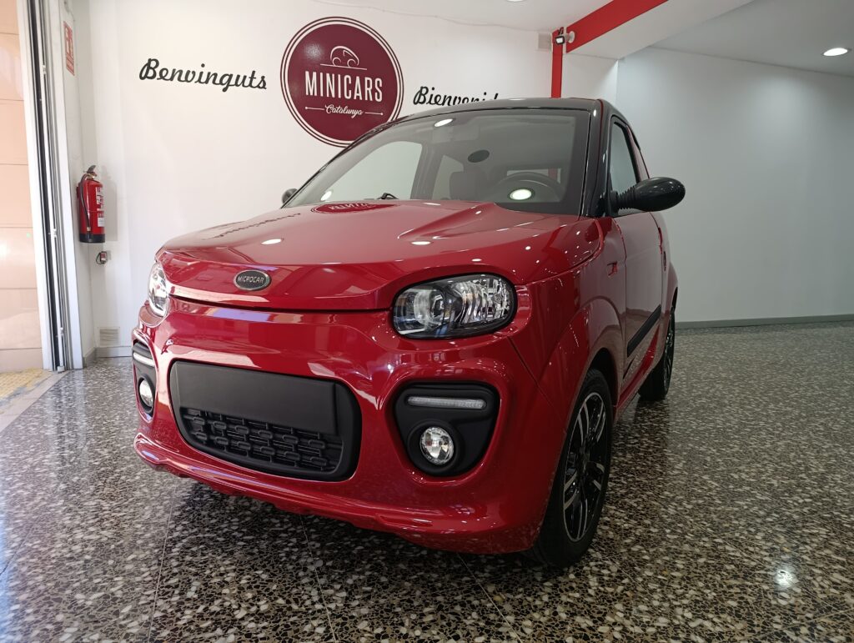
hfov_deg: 73.8
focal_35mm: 23
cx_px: 427
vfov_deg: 59.0
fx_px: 568
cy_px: 322
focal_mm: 6.11
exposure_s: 1/100
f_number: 1.65
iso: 129
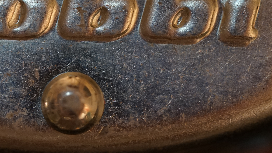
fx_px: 1435
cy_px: -29
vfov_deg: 6.1
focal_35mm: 199
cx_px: 51
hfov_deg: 10.8
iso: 1600
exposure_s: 1/100
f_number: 2.8
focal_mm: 90
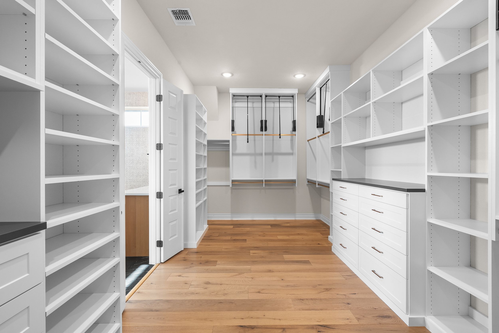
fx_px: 222
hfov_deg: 96.7
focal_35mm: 16
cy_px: 166
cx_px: 250
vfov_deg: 73.8
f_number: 10
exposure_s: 1/1.25
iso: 400
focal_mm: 16
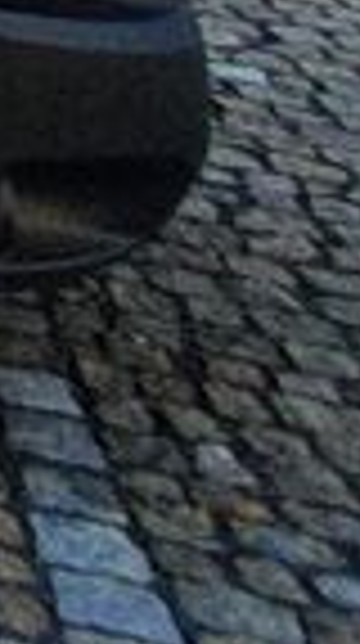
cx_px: -1706
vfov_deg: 13.1
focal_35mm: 119
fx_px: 2028
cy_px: -941
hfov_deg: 5.5
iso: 50
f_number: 2.2
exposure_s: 1/624
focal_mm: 1.8
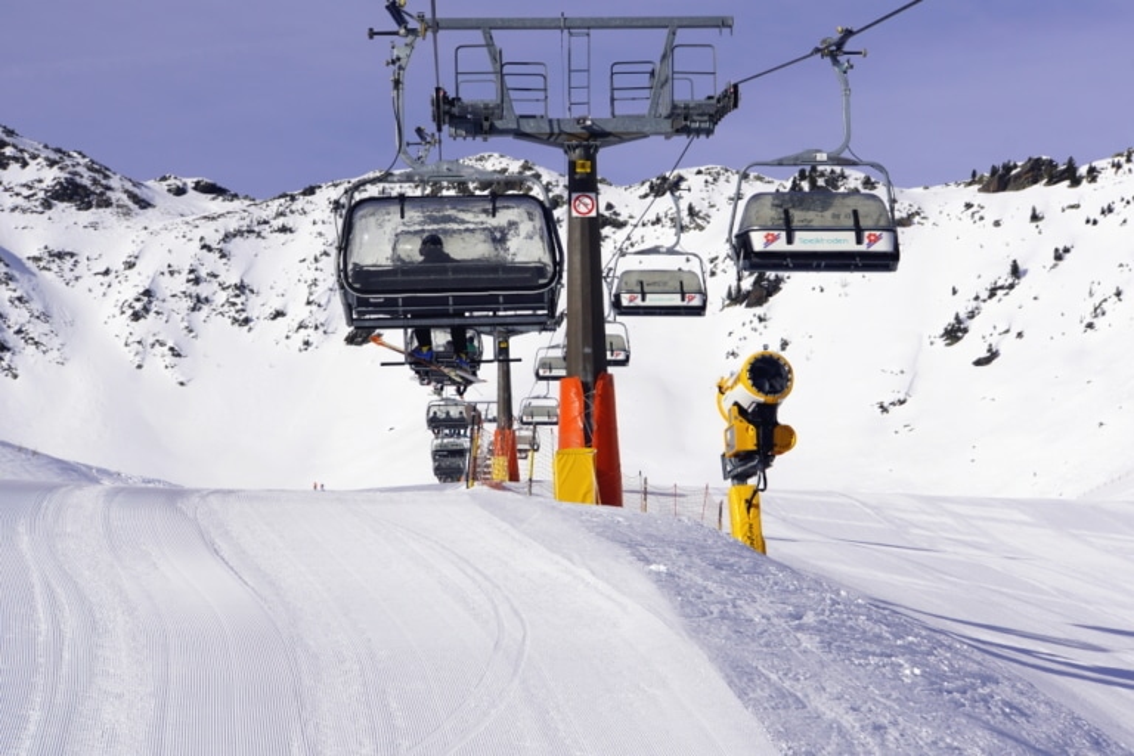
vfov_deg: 16.6
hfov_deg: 24.6
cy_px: 378
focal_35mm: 82
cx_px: 567
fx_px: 2599
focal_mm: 55
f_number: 11
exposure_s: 1/400
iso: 100
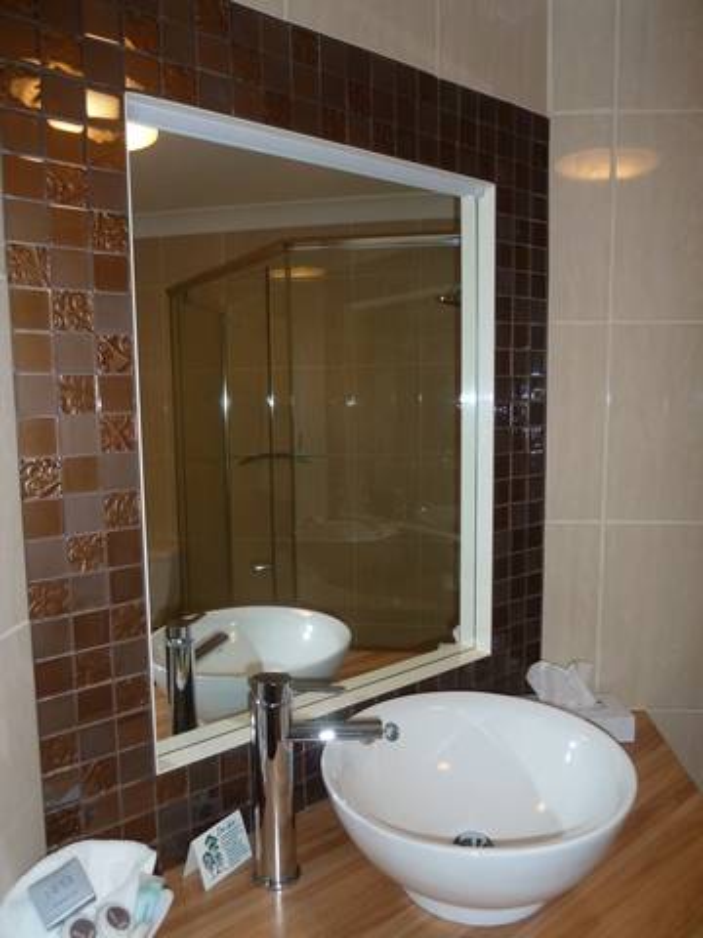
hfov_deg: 54.9
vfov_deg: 69.4
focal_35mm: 25
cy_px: 469
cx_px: 352
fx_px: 677
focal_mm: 4.1
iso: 200
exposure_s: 1/30
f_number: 3.3
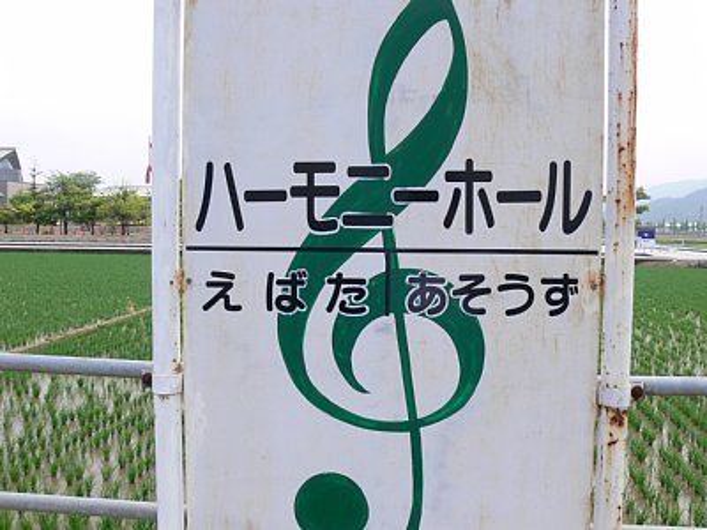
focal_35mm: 35
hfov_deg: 52.6
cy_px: 265
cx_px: 354
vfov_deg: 40.7
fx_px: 715
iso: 80
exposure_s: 1/200
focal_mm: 7.4
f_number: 5.6
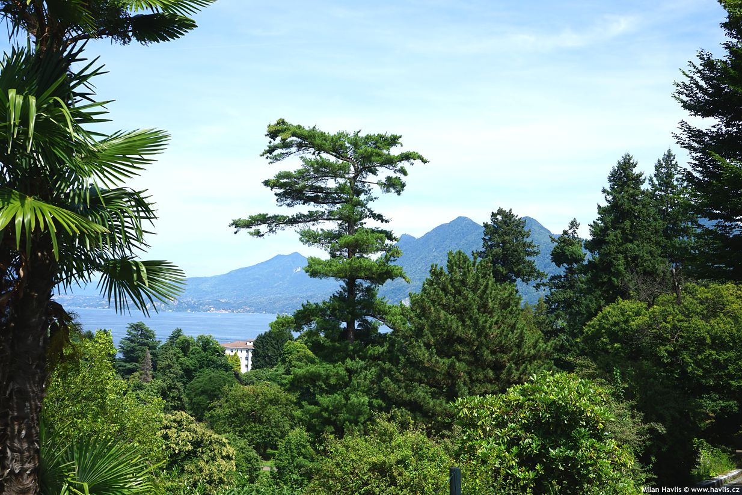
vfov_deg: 32.6
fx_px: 845
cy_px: 248
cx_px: 371
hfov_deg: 47.4
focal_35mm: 41
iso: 100
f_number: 11
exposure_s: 1/125
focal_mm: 41
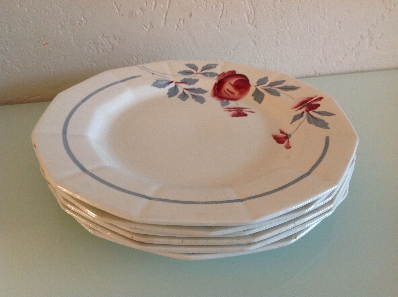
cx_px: 199
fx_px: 402
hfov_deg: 52.7
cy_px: 148
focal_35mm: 35
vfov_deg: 40.6
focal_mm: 4.28
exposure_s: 1/17
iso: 160
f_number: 2.4
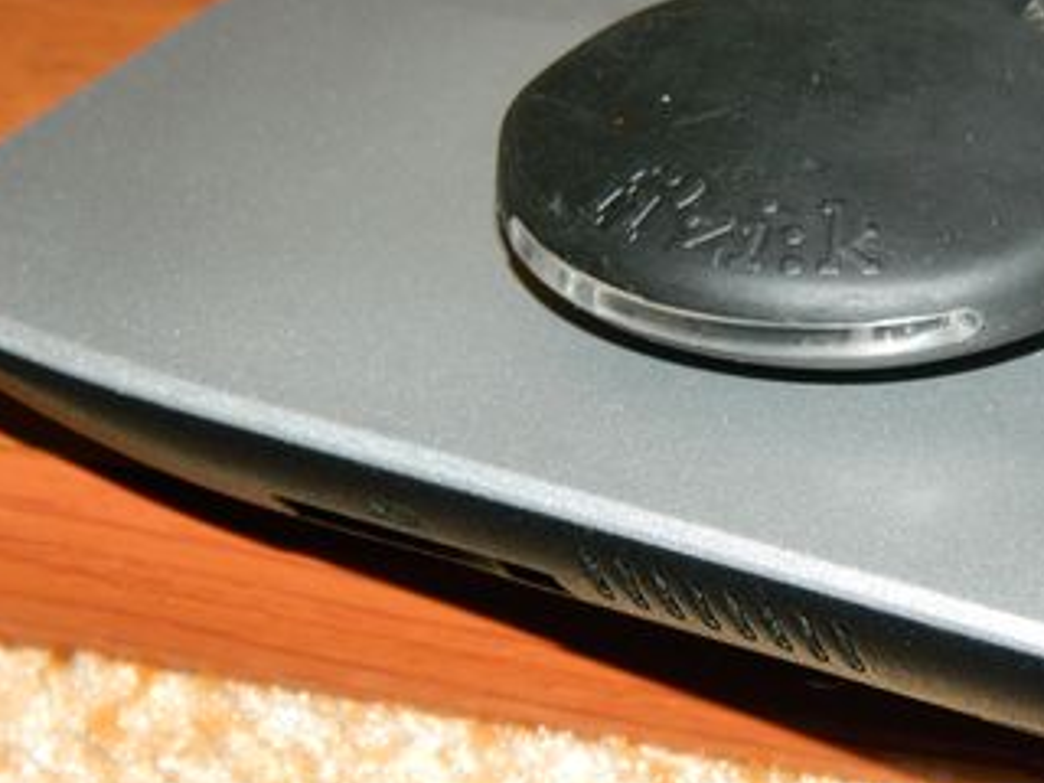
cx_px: 786
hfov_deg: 12.2
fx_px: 4856
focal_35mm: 161
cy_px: 237
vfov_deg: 9.2
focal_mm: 18.6
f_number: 4.5
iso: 200
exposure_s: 1/30
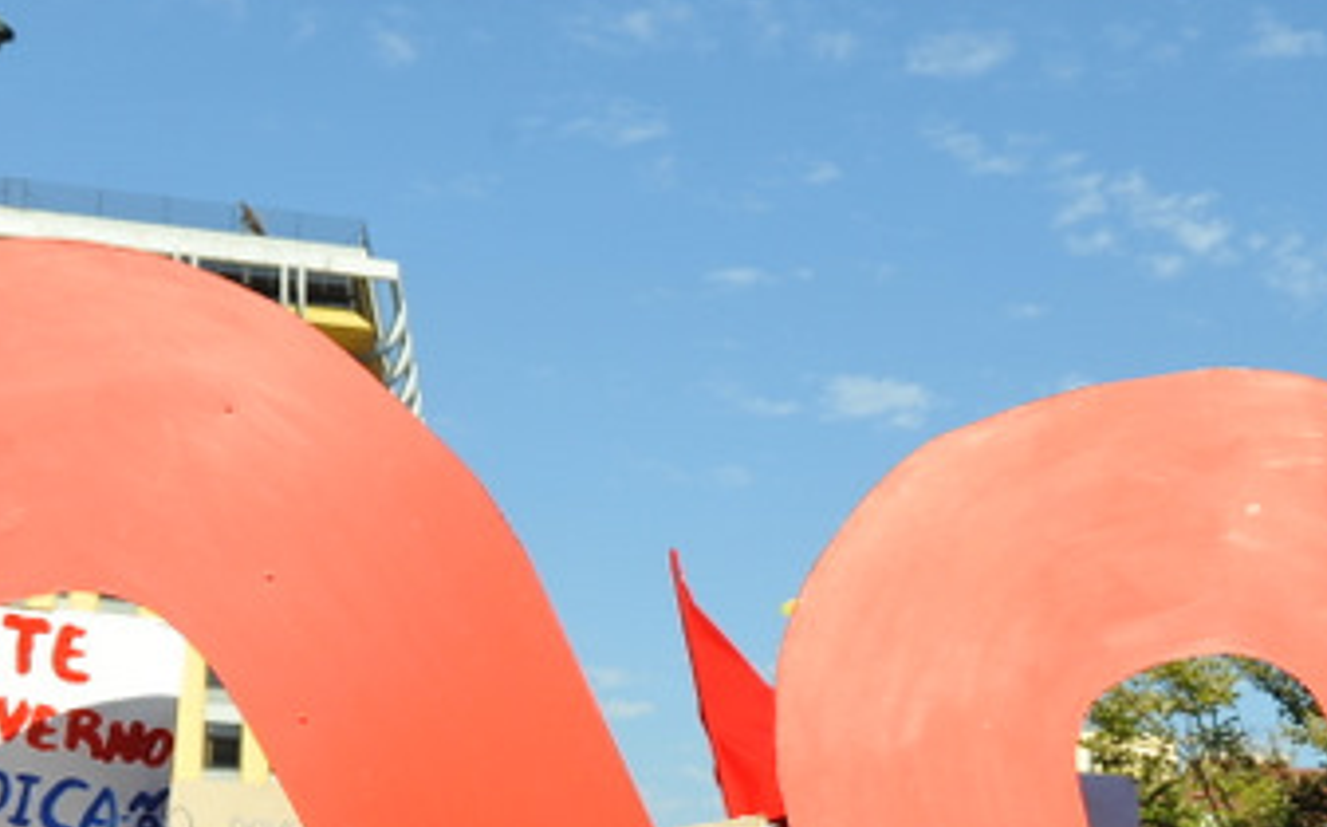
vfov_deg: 19.5
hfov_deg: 31.9
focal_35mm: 62
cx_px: 1103
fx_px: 2240
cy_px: 1032
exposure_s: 1/320
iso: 200
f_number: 9
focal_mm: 20
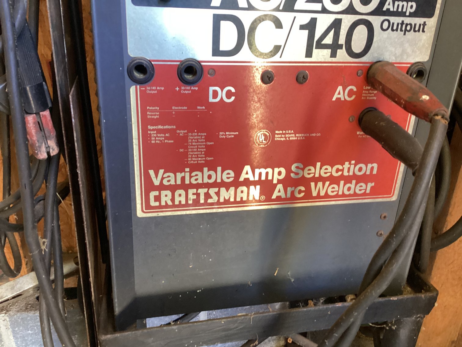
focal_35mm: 31
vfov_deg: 45.4
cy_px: 174
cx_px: 231
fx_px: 414
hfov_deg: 58.3
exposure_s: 1/33
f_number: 2.4
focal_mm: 3.3
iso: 320
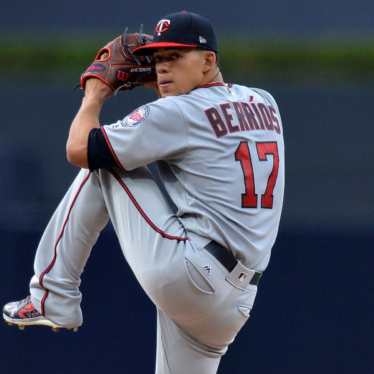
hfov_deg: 3.4
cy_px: 187
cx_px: 176
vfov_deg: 3.4
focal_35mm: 512
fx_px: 6258
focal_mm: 400
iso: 2000
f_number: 4
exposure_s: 1/4000
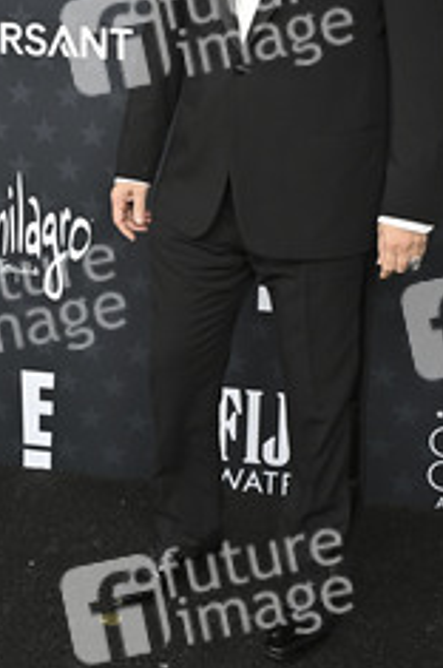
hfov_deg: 21.4
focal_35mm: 63
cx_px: 290
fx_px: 1166
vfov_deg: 31.4
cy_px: 171
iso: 1250
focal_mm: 37
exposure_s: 1/320
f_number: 5.6
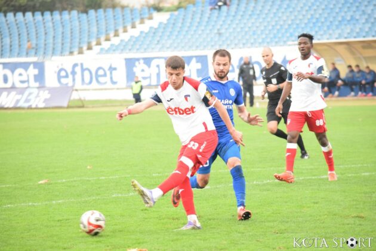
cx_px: 188
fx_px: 2428
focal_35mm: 232
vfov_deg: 5.9
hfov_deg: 8.9
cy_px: 126
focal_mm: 155
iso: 6400
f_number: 5
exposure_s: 1/1000
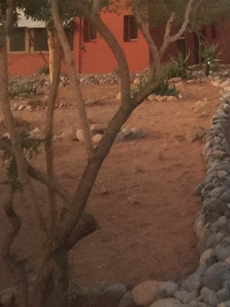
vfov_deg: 20.0
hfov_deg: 14.8
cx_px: 292
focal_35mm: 96
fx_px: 851
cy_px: 21
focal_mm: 4.15
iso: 125
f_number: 2.2
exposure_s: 1/10
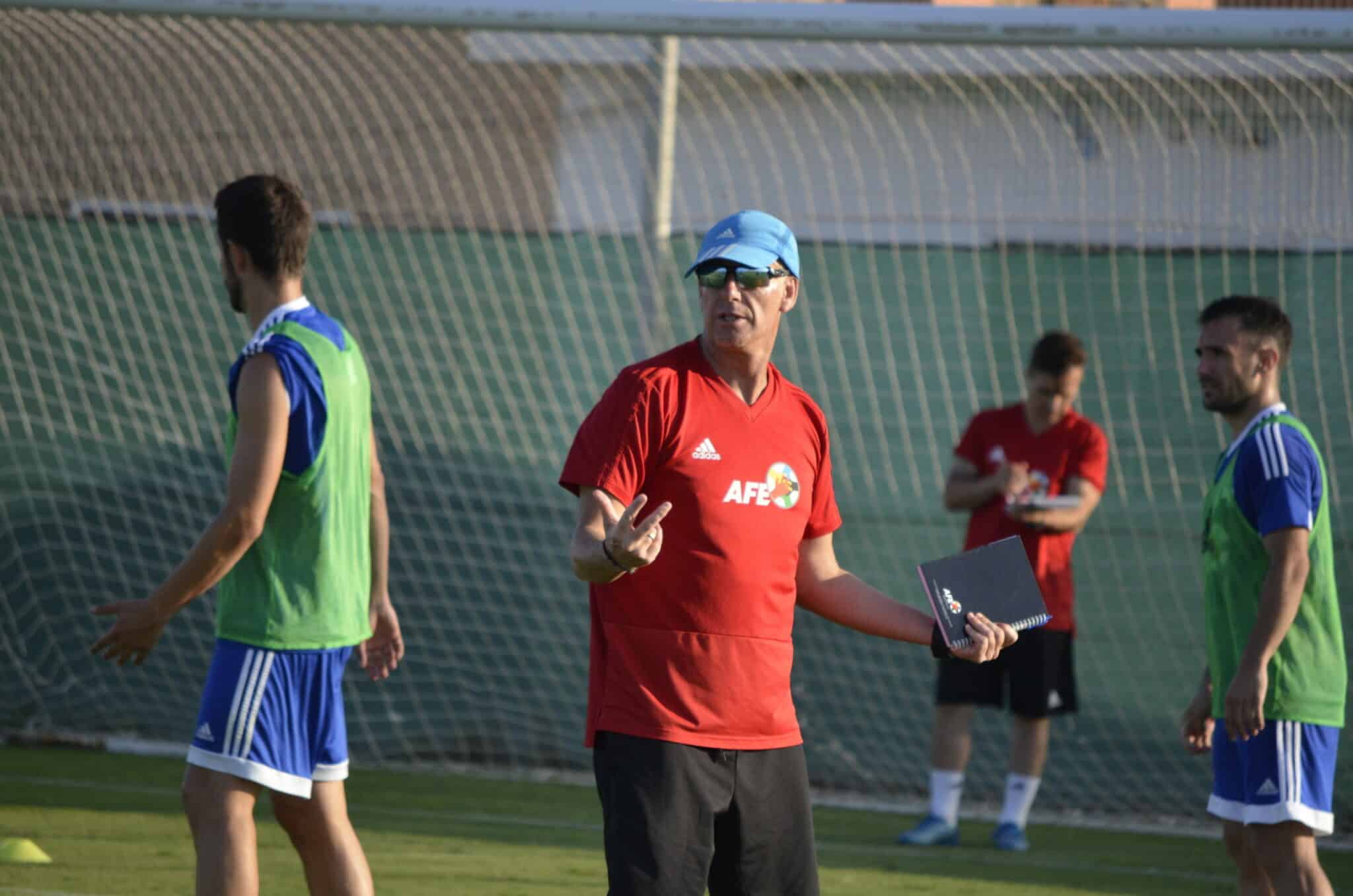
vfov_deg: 4.6
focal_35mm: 300
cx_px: 676
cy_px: 448
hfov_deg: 6.9
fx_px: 11253
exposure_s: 1/1000
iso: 500
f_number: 5.6
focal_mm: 200
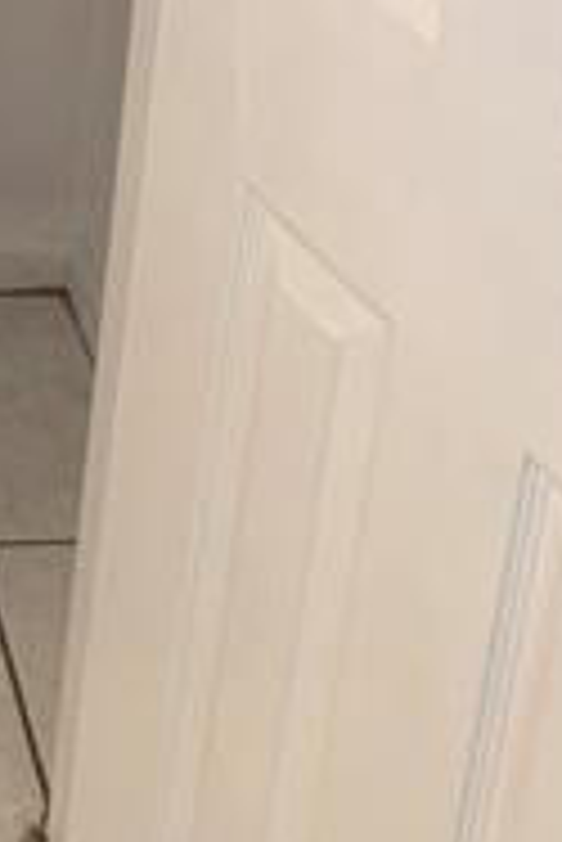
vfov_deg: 21.1
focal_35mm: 80
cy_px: -455
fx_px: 1870
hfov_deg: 15.6
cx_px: -306
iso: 160
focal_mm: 6.76
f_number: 1.78
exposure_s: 1/60
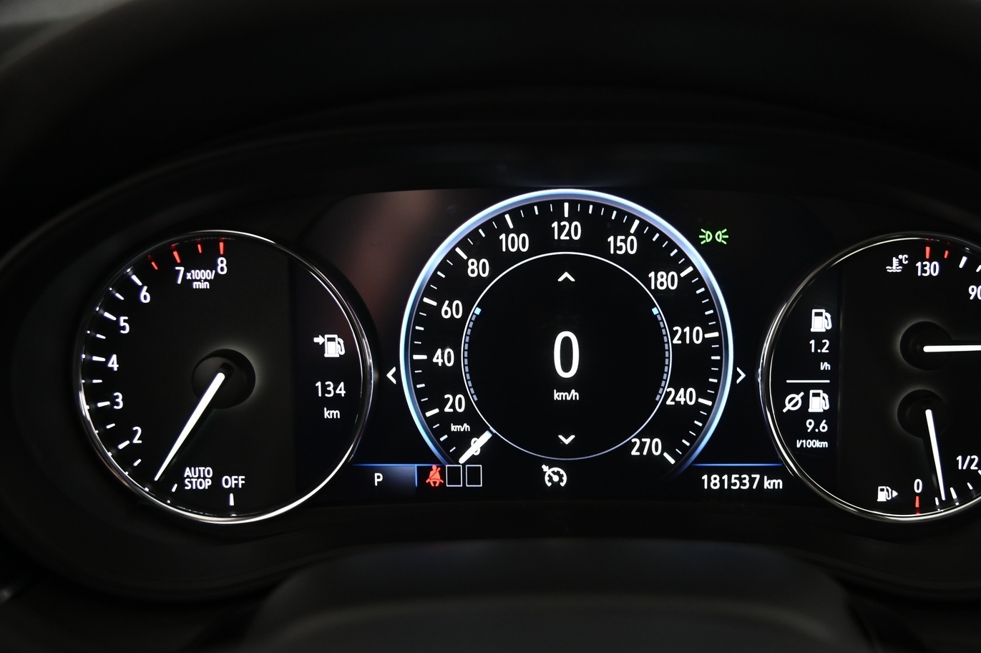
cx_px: 575
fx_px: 1225
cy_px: 362
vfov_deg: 29.8
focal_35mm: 45
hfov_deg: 43.5
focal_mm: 38
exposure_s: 1/25
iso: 2000
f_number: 4
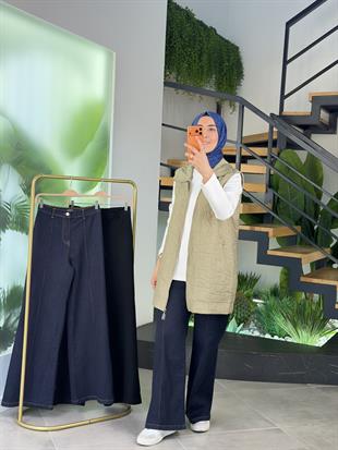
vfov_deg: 39.6
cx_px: 169
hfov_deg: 30.3
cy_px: 225
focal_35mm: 48
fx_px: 625
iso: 125
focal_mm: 6.76
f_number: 1.78
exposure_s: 1/195
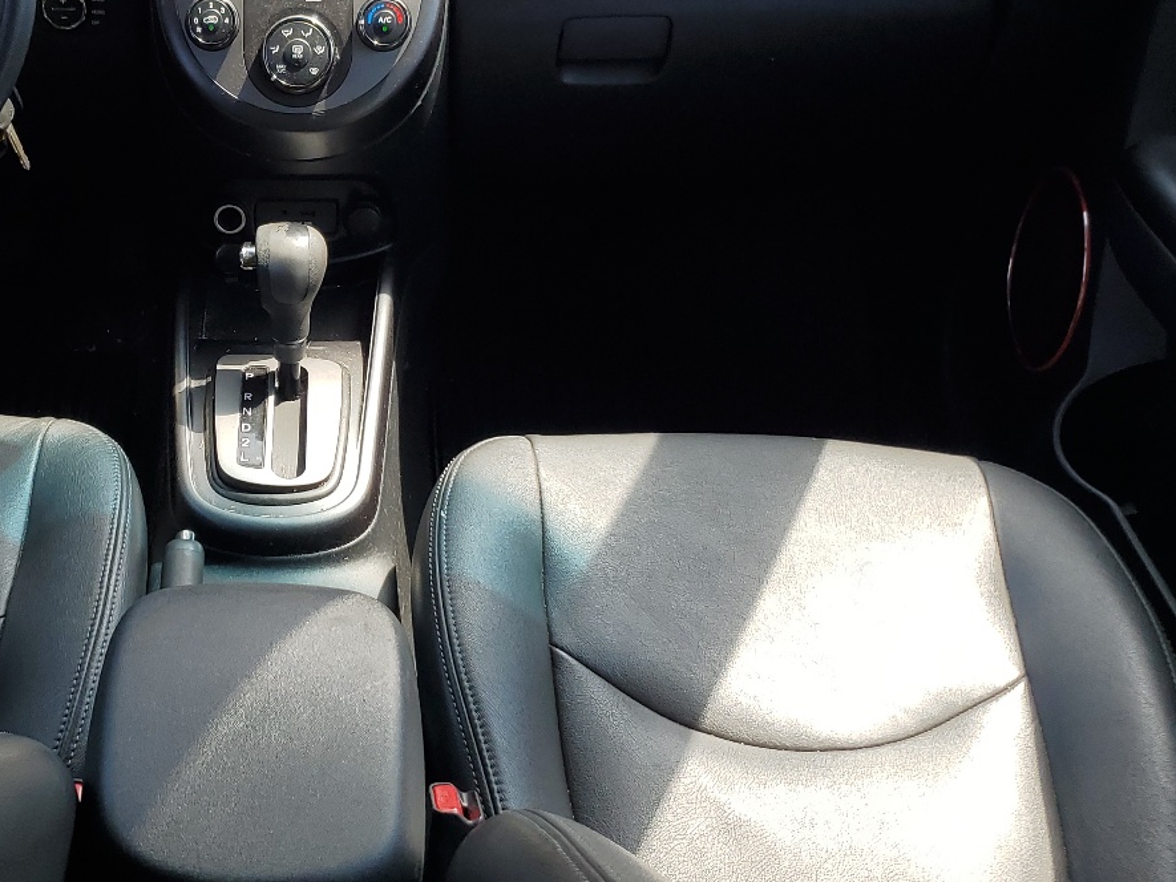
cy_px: 418
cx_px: 291
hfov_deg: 39.3
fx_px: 1597
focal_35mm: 47
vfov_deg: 30.9
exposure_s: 1/526
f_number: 1.5
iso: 50
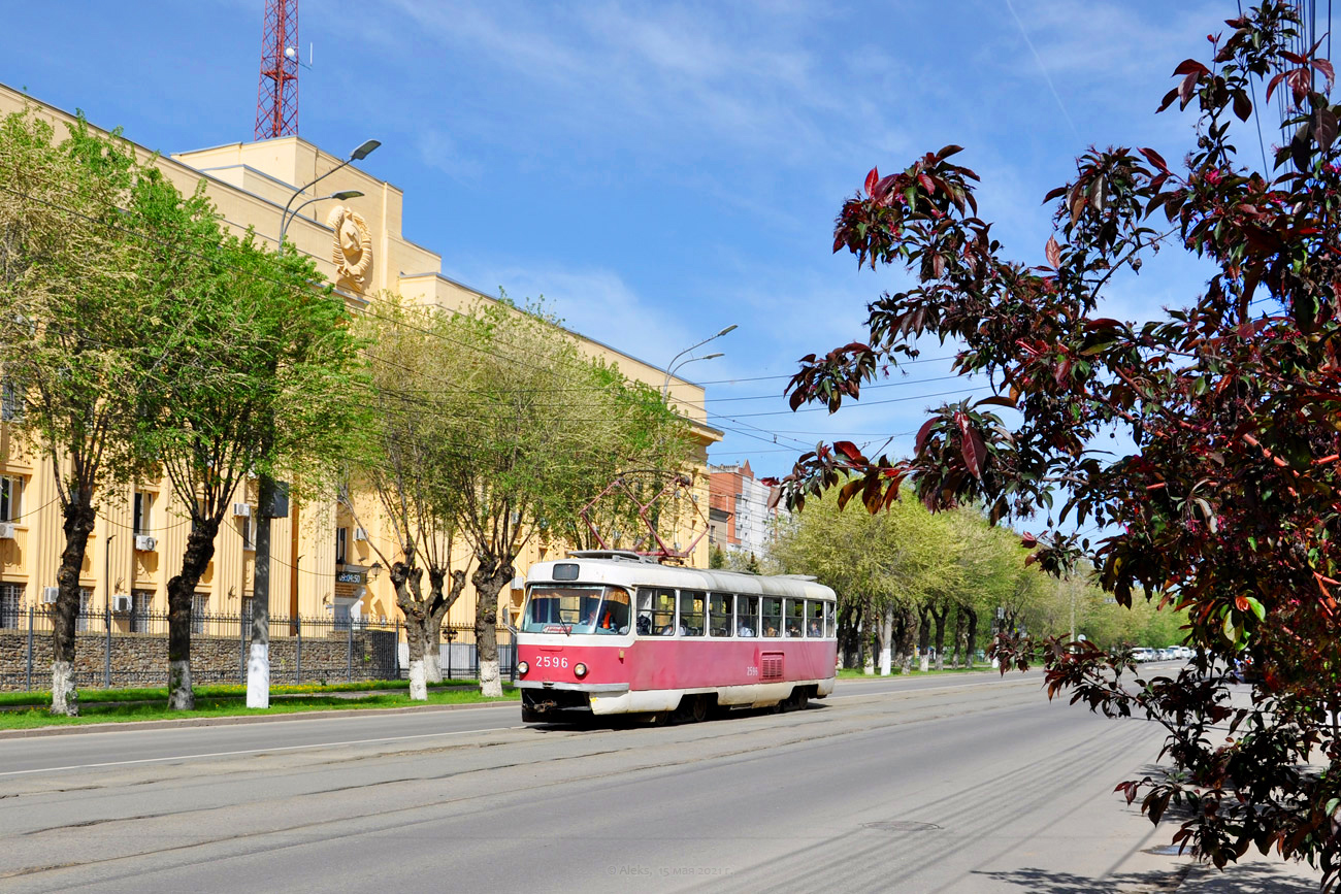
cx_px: 670
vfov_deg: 40.0
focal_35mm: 33
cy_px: 447
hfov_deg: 57.2
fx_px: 1229
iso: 200
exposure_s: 1/500
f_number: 8
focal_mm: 22
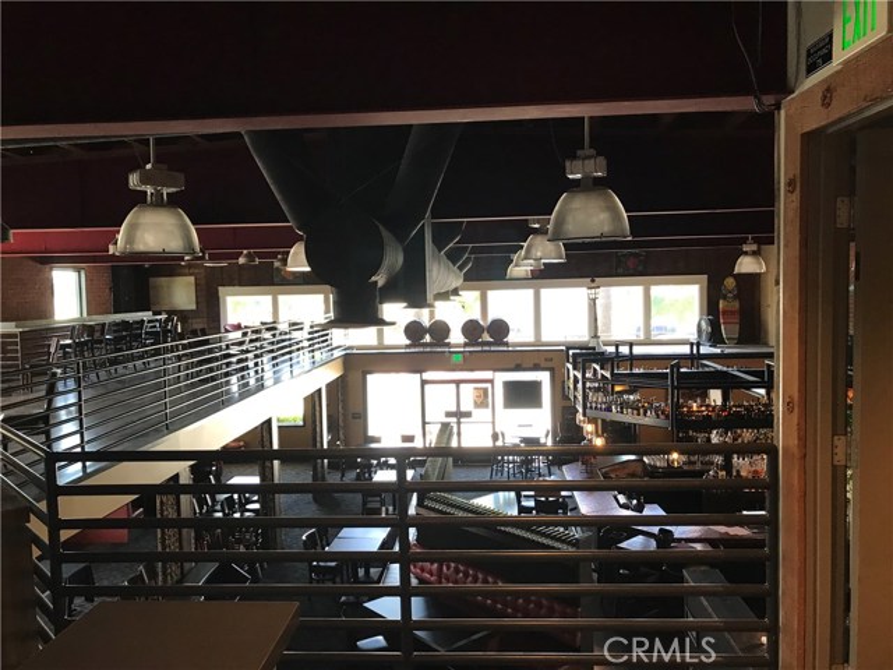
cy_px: 335
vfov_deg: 49.7
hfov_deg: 63.4
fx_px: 722
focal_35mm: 28
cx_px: 446
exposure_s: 1/24
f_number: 1.8
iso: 40
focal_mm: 3.99
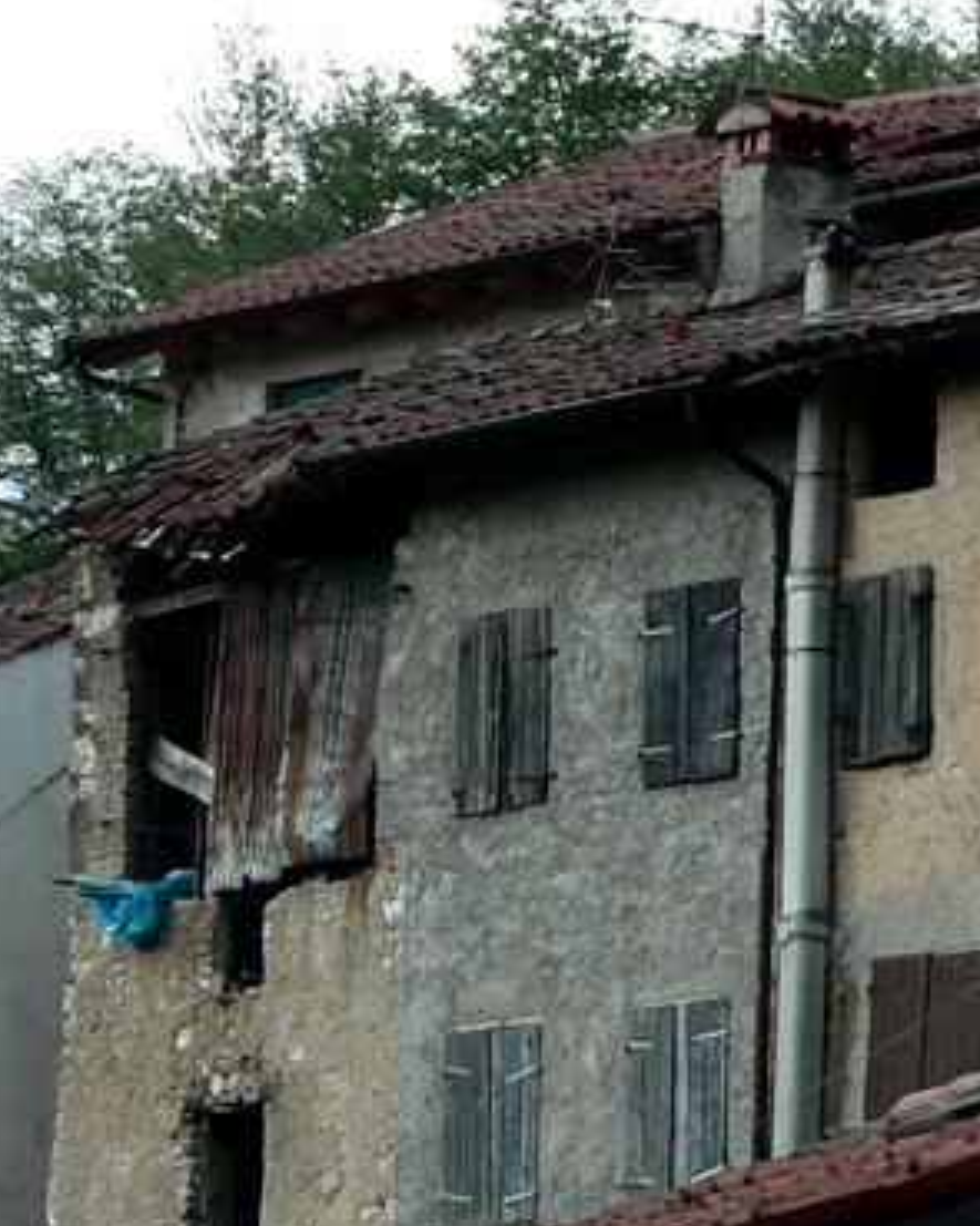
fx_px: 9720
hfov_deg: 5.8
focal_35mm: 268
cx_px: 154
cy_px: 704
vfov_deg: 7.2
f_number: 4
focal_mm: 20
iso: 200
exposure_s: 1/320
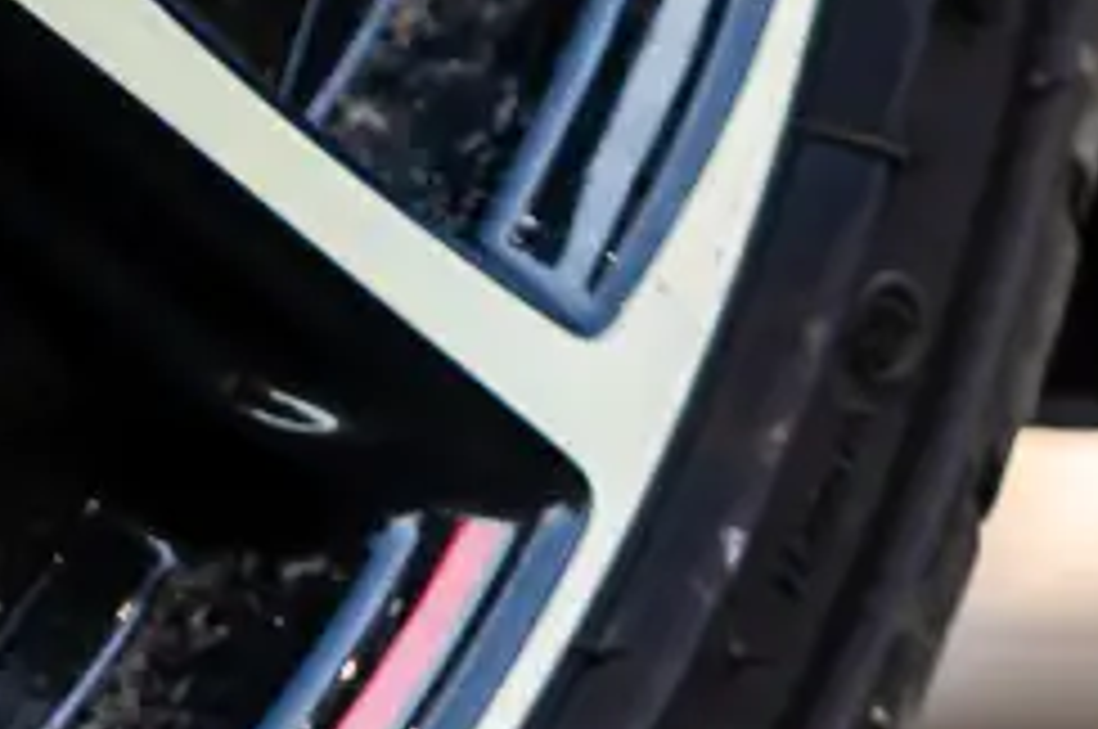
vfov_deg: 1.0
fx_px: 40785
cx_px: -634
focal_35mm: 1339
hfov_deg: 1.5
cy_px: -164
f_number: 3.5
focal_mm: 170
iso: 200
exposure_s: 1/640
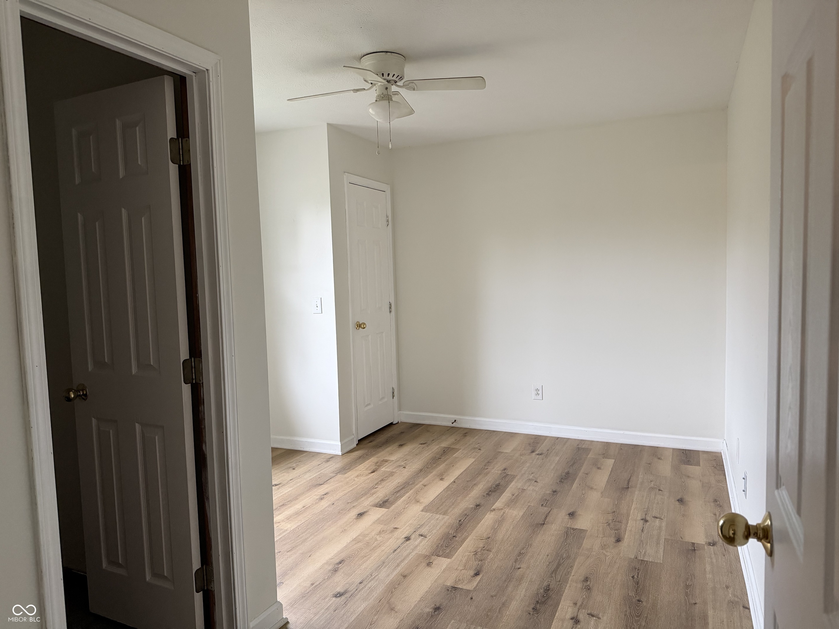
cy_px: 314
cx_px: 420
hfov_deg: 71.6
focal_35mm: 24
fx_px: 582
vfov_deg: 56.8
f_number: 1.78
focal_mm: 6.76
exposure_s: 1/60
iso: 400
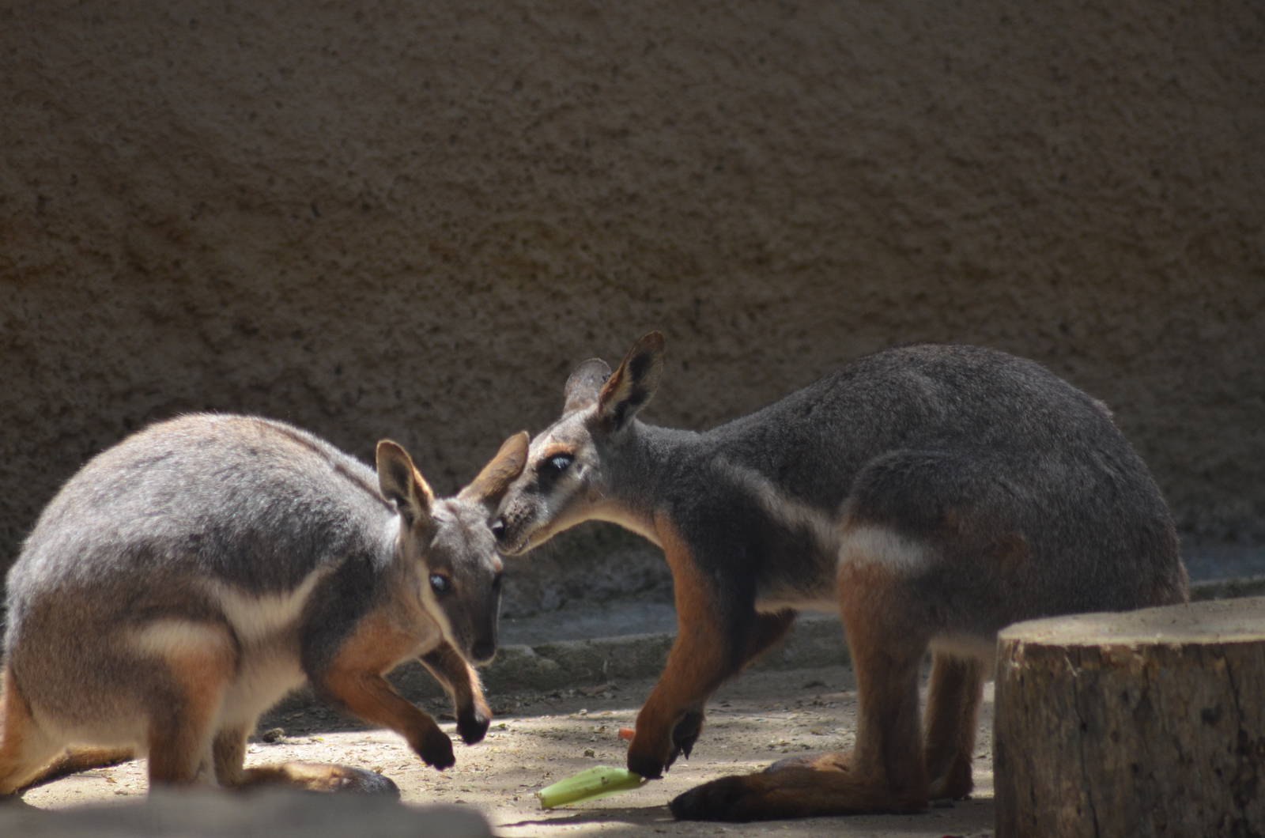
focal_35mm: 450
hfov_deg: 4.6
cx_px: 632
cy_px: 419
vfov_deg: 3.0
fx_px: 15781
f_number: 5.6
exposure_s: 1/800
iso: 800
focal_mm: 300
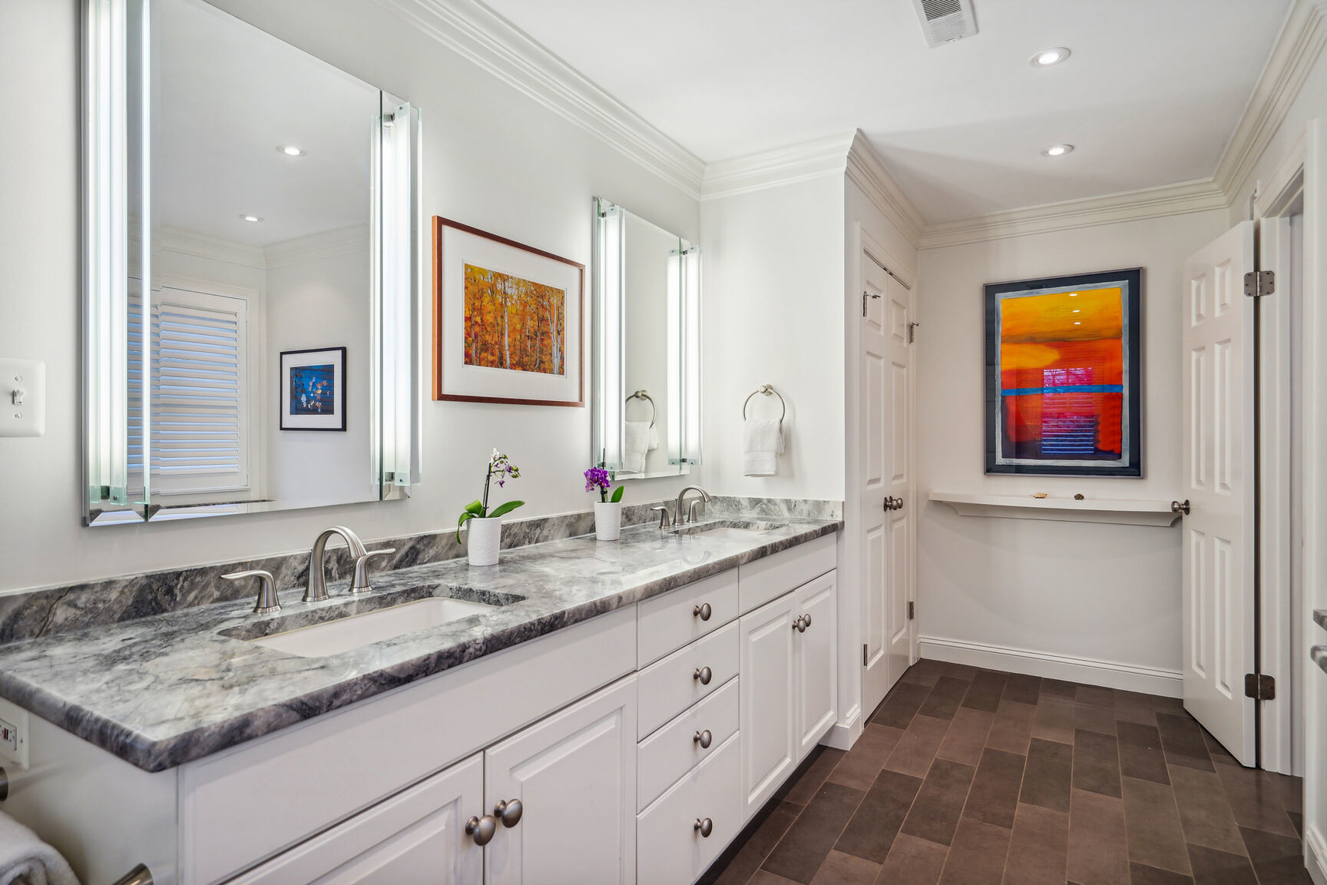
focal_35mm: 18
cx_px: 664
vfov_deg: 67.4
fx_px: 663
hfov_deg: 90.0
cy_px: 442
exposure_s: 1/8
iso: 200
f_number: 8
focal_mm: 18
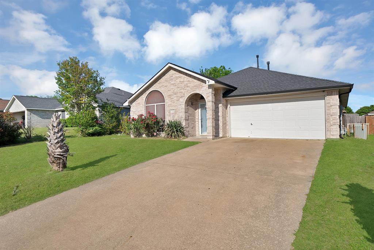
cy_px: 125
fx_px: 208
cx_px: 187
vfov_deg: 62.0
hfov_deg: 83.9
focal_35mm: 20
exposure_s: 1/640
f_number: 9
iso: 640
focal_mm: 20
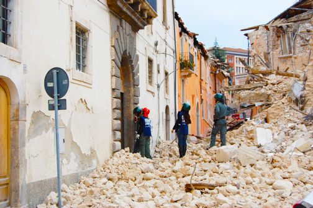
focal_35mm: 60
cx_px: 156
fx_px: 521
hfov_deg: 33.4
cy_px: 104
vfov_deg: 22.6
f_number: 6.3
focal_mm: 40
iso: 200
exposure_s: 1/250
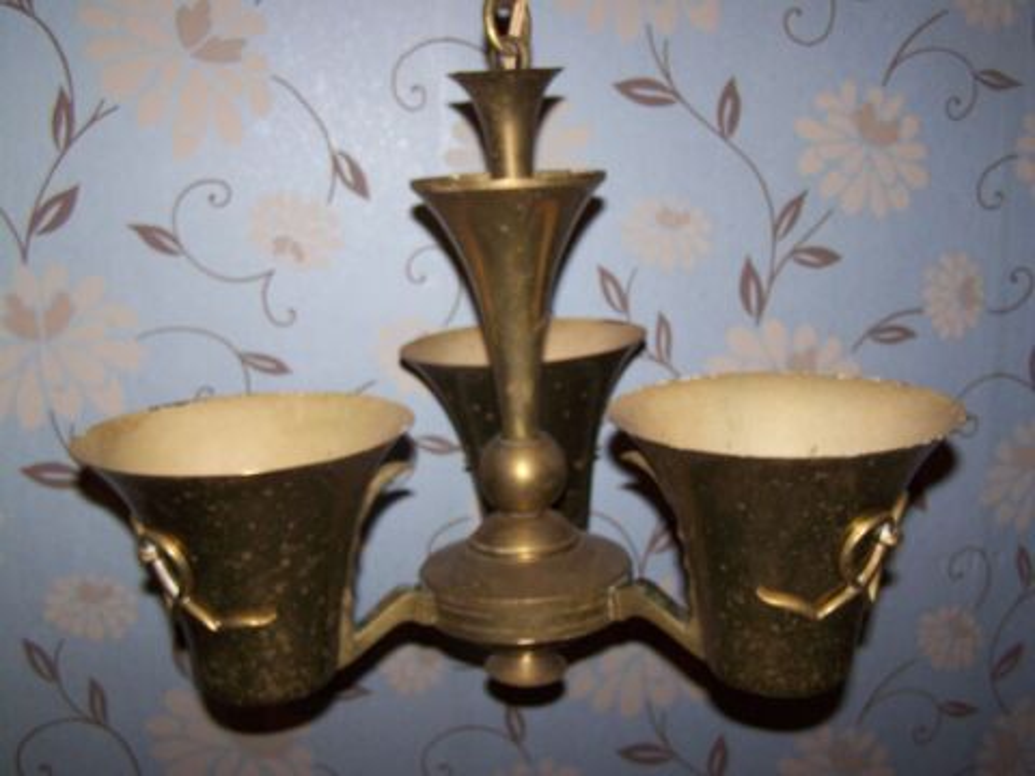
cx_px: 518
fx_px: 1136
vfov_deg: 37.7
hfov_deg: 49.0
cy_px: 388
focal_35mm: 38
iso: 80
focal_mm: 6.3
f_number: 2.8
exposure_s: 1/60
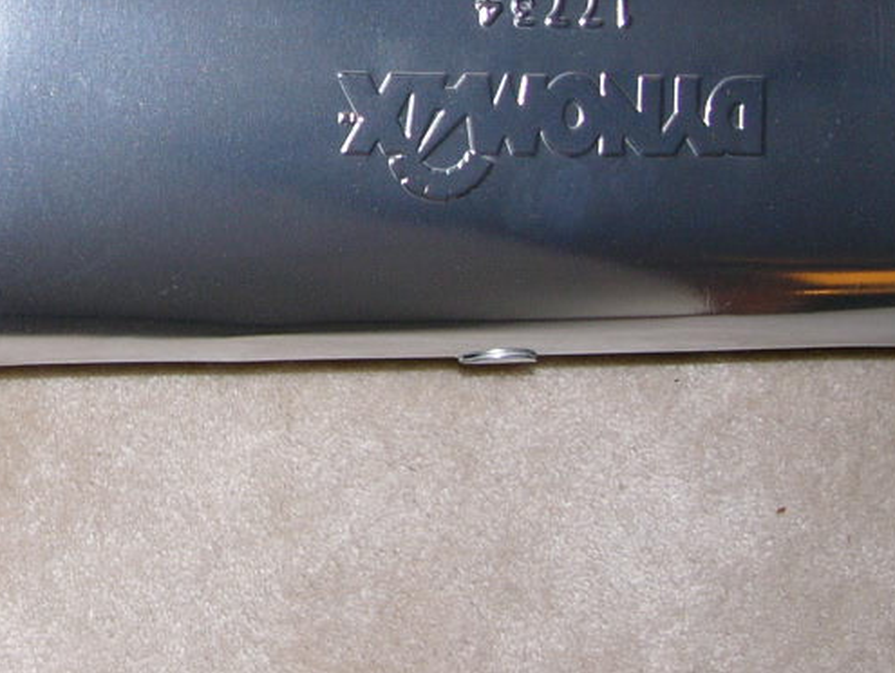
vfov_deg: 15.7
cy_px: 40
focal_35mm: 93
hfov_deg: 20.5
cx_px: 52
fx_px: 2406
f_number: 2.8
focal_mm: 6
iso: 50
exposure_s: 1/60
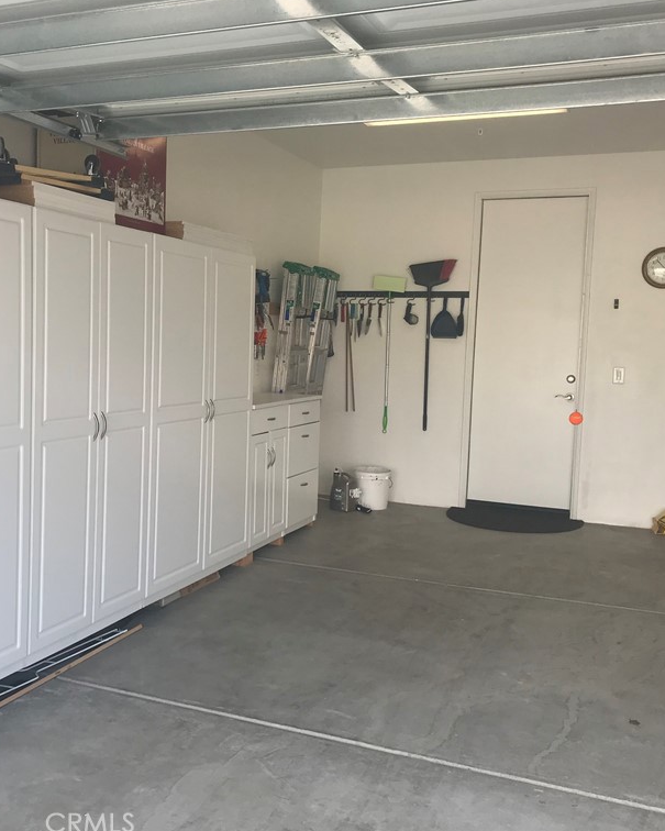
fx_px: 910
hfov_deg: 39.8
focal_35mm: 37
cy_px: 417
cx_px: 236
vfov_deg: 49.1
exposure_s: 1/479
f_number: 1.8
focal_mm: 3.99
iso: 20
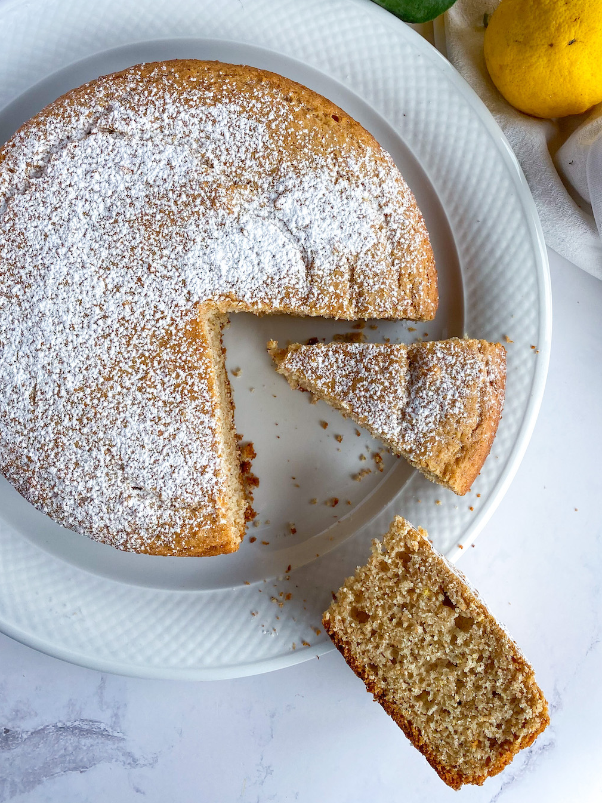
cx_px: 289
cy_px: 313
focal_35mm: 33
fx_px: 765
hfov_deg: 42.9
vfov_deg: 54.9
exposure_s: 1/710
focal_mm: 4.25
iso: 32
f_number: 1.8
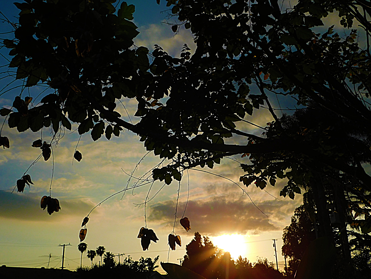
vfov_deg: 39.7
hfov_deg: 51.4
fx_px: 386
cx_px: 186
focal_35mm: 36
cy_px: 140
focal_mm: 6.3
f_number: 7
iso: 125
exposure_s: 1/1000
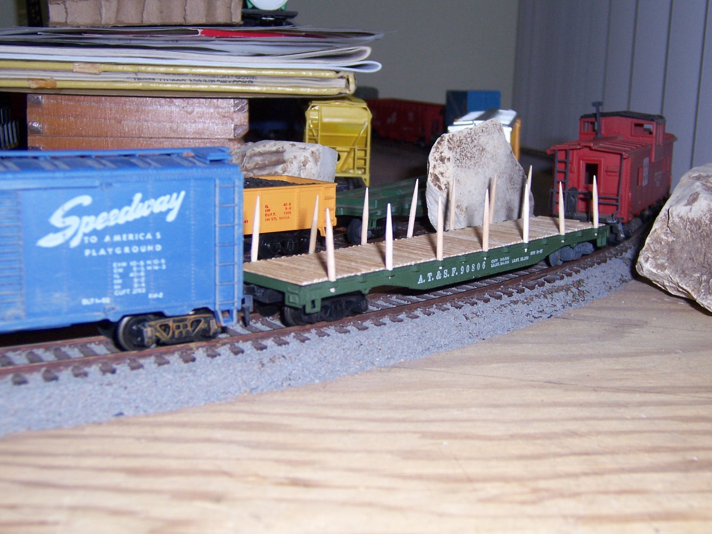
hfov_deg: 38.9
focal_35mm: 49
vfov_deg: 29.7
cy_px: 267
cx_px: 356
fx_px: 1008
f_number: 3.4
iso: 140
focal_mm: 8.2
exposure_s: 1/60
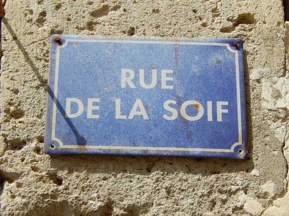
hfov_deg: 14.7
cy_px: 108
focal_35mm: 134
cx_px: 144
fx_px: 1119
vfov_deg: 11.1
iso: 125
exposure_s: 1/500
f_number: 5.6
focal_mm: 24.1
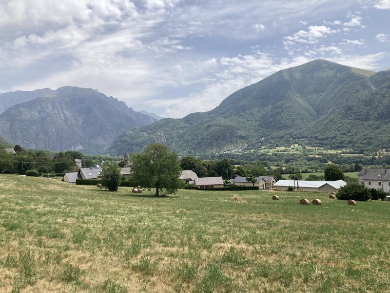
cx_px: 195
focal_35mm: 28
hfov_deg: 63.4
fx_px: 315
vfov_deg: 49.7
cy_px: 146
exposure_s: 1/2404
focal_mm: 3.99
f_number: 1.8
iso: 20
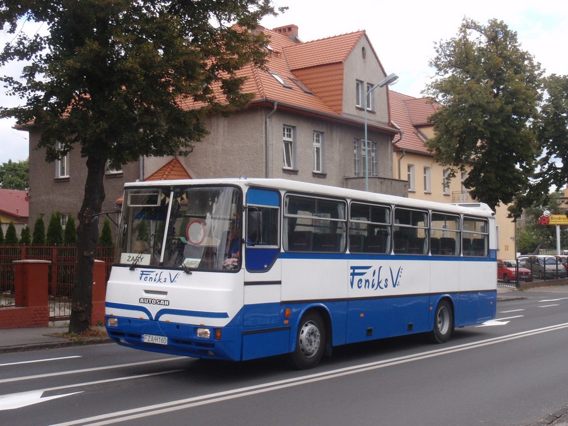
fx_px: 788
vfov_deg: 30.3
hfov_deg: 39.7
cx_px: 284
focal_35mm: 48
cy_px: 213
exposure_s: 1/500
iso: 160
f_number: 4.2
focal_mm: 8.69
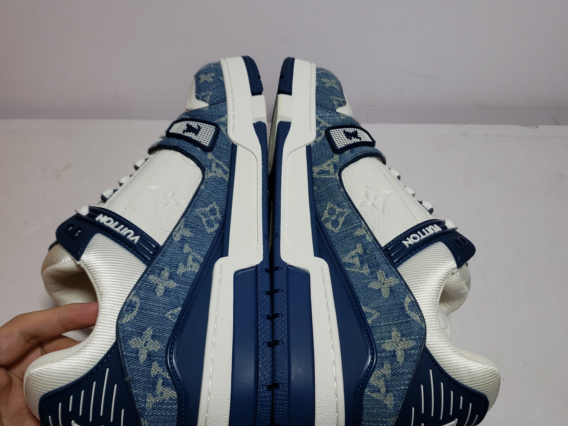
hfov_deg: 58.3
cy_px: 252
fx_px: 509
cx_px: 268
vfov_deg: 45.2
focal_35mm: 31
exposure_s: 1/871
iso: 50
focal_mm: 4.3
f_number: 1.5
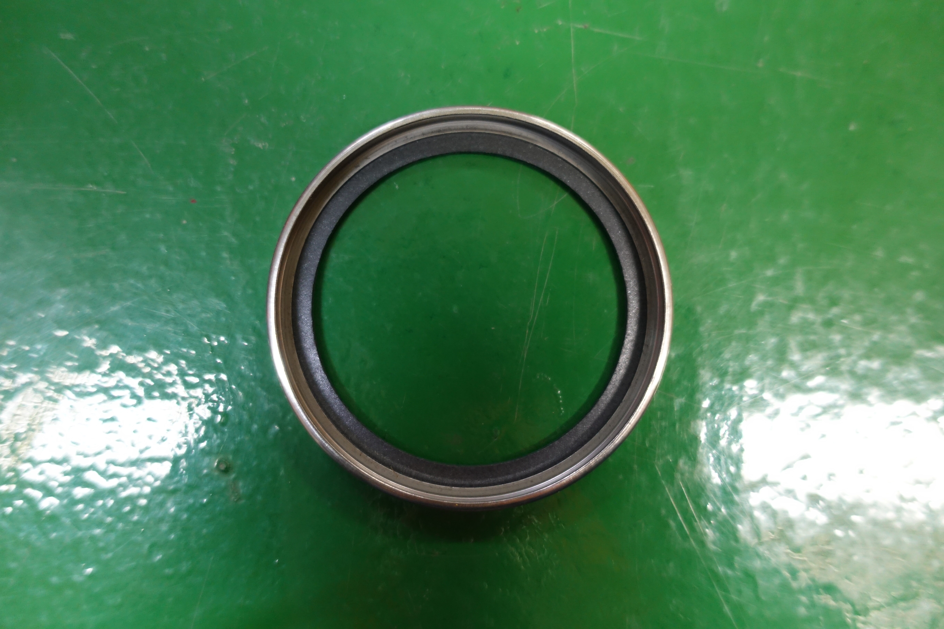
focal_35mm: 24
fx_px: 629
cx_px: 472
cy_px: 314
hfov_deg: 73.7
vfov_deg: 53.1
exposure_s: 1/25
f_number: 1.8
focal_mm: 8.8
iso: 800
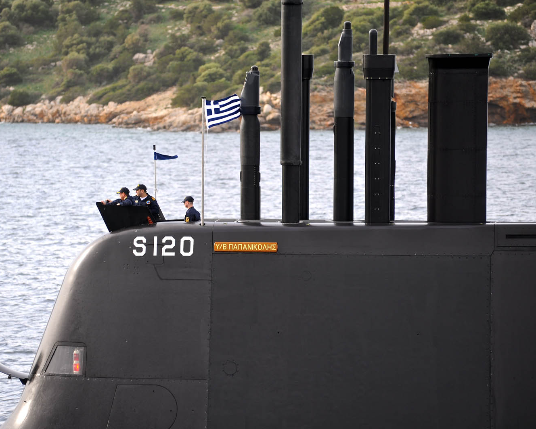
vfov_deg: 6.8
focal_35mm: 226
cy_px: 214
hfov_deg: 8.5
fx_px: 3586
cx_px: 237
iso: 200
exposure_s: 1/640
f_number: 4.5
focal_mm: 200
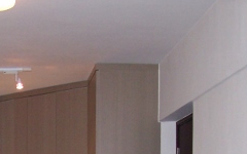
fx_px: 646
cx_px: -26
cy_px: 245
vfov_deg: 12.8
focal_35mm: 96
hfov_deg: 20.6
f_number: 2.7
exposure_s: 1/60
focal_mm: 5.6
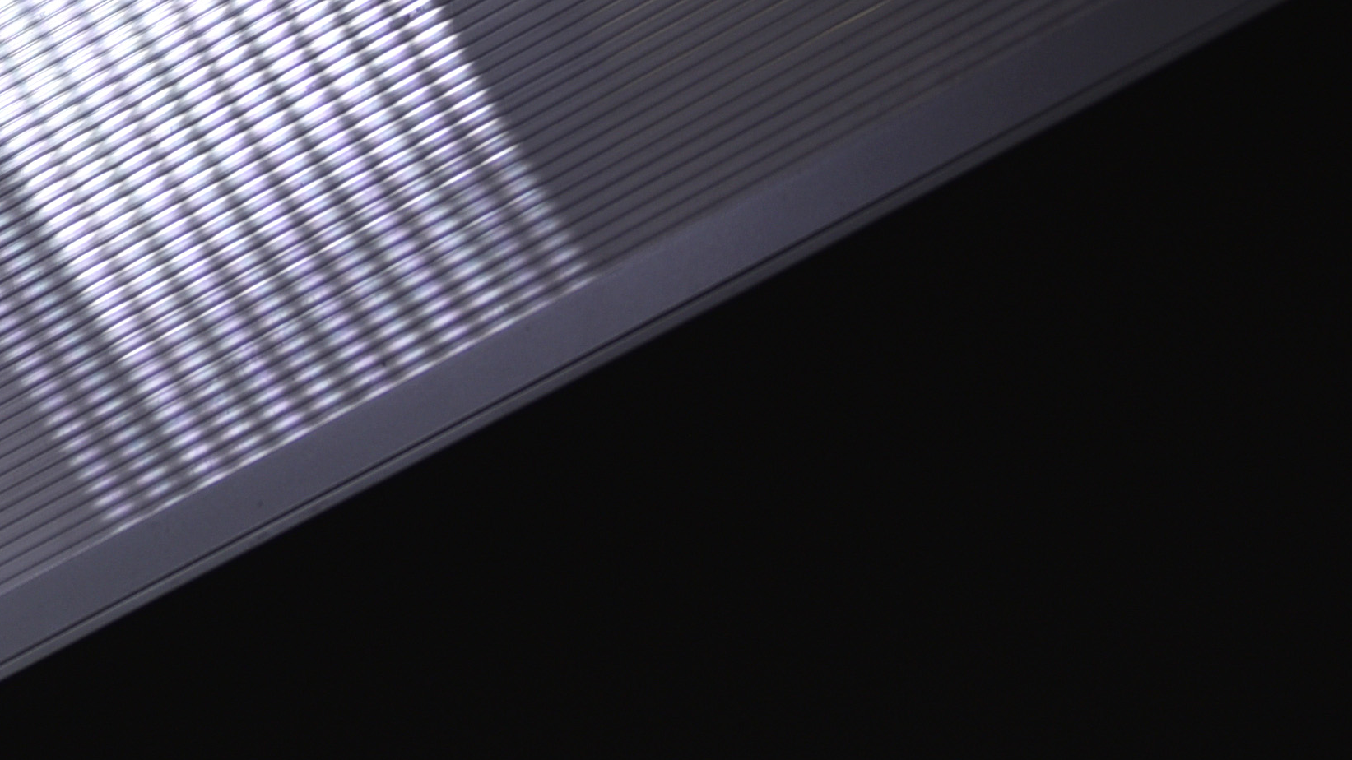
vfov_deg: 4.0
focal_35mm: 307
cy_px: 137
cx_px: -677
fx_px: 11005
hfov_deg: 6.9
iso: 100
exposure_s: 1/1250
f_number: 2.8
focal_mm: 80
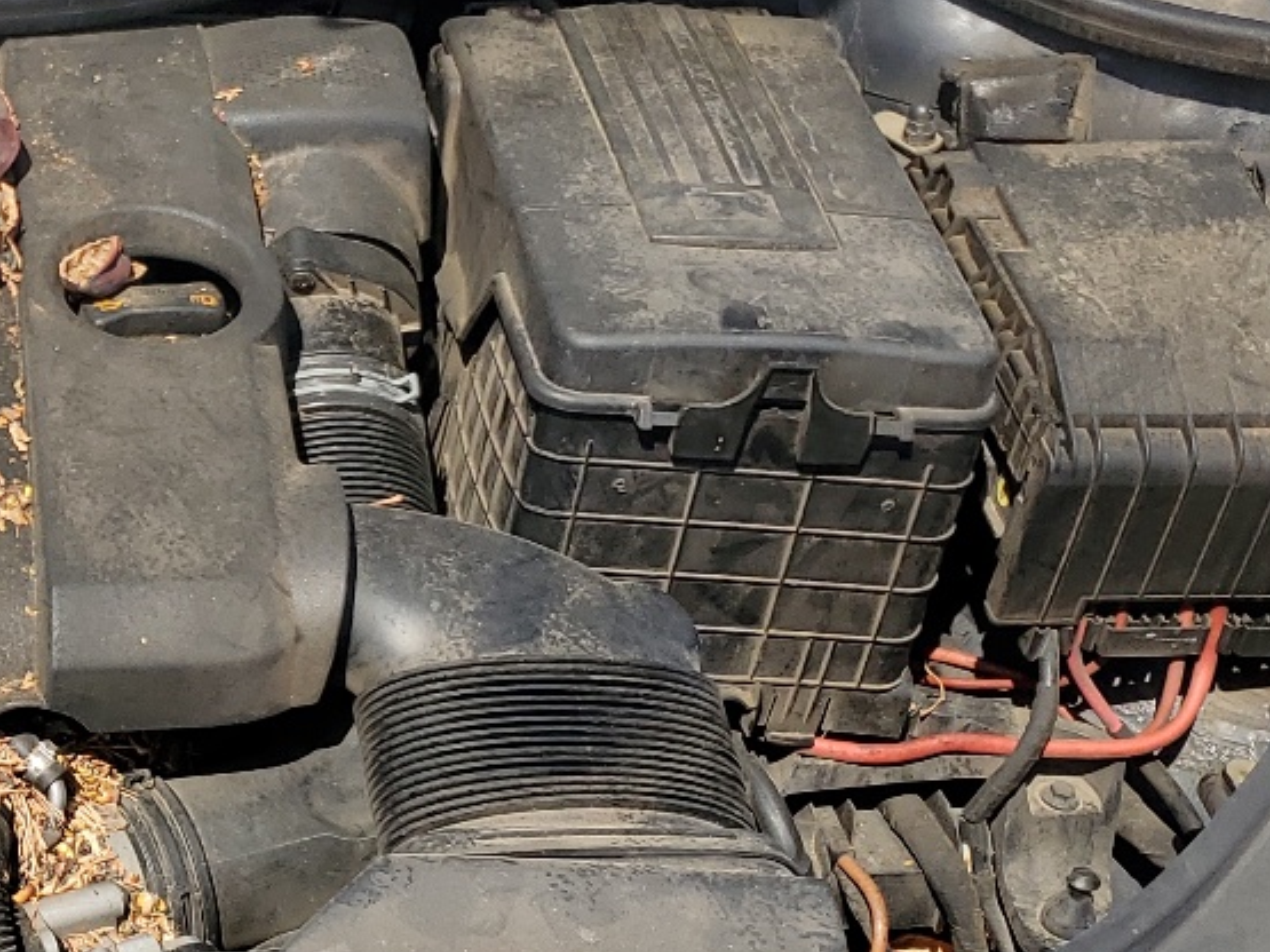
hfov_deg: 24.3
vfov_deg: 19.6
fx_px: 2751
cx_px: -126
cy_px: 490
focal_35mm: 75
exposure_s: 1/2000
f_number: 1.5
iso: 50
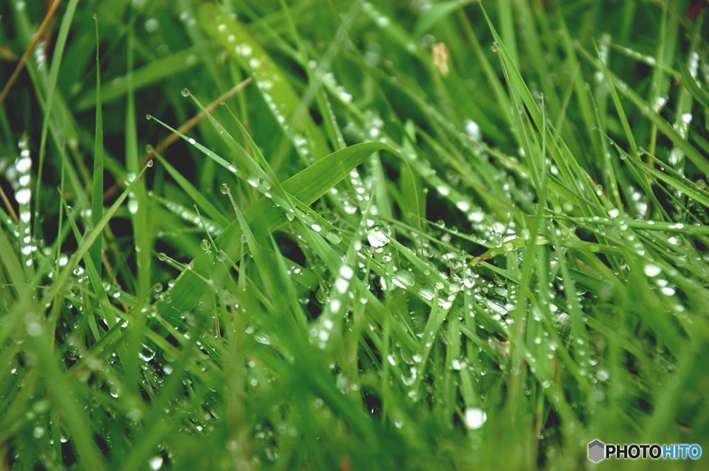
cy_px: 236
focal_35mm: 150
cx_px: 354
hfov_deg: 13.7
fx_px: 2950
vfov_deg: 9.1
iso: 200
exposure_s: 1/640
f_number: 6.3
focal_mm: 100
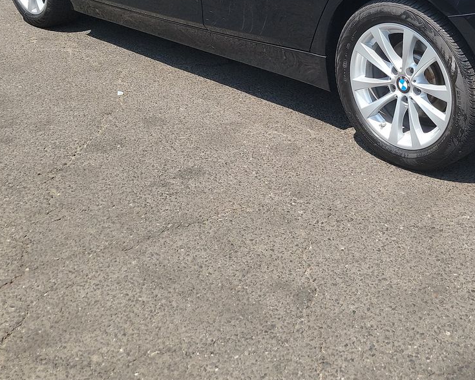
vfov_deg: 28.4
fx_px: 717
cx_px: 417
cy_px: 26
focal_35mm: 51
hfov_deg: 34.8
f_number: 1.8
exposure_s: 1/423
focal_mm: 6.7
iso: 50
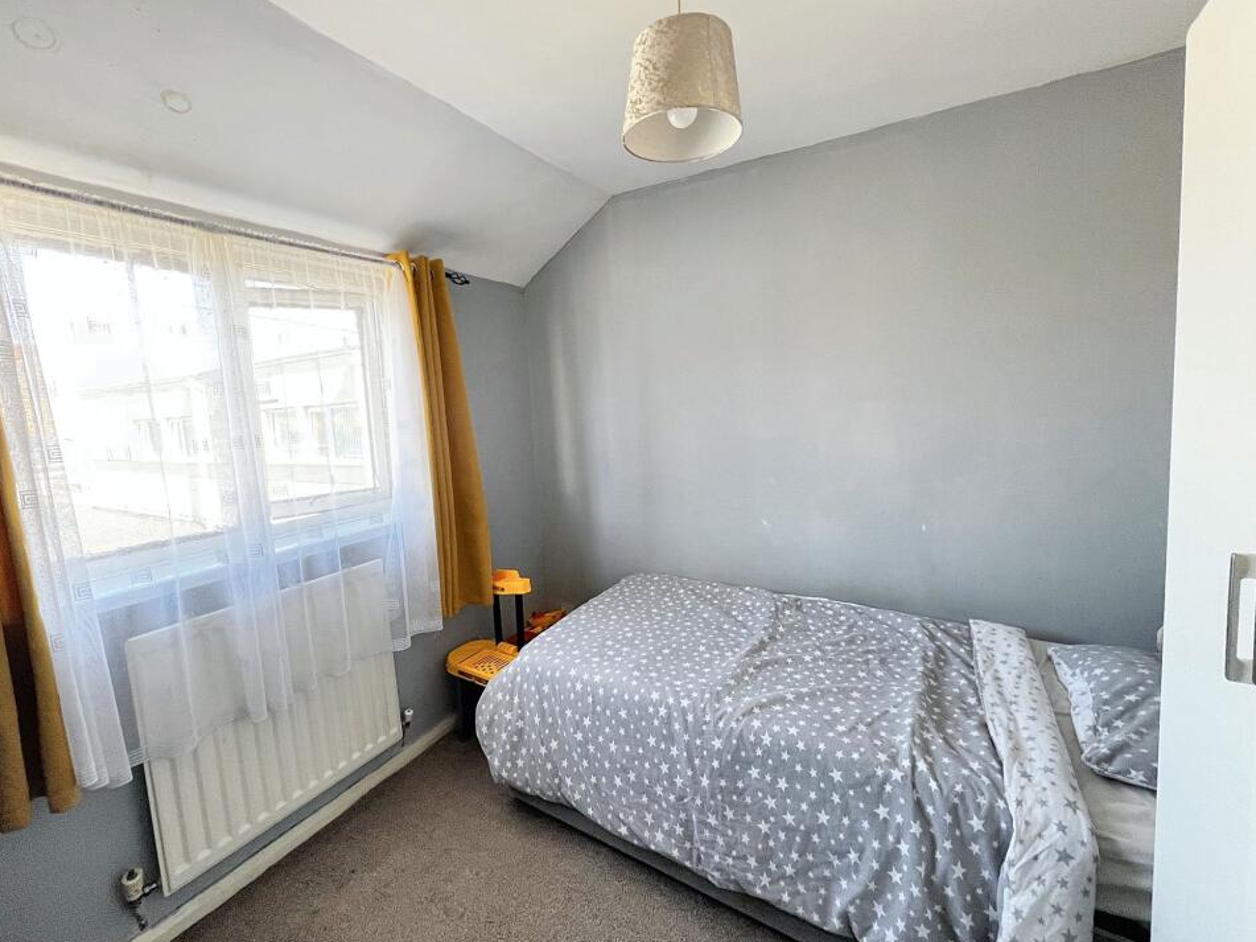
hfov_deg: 102.0
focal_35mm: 14
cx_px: 593
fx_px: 508
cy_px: 461
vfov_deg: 85.6
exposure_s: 1/99
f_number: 1.8
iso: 160
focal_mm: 1.6
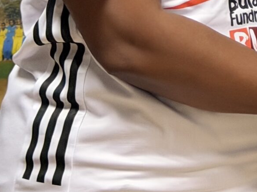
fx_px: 1544
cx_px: 545
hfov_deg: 8.9
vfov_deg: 6.9
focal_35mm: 208
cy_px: -192
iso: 500
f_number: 1.8
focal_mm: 6.8
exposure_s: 1/36
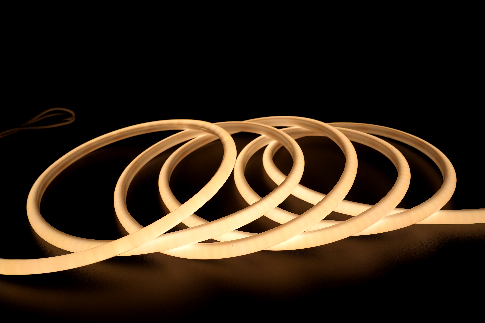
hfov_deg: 65.5
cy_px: 162
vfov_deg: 46.4
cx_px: 242
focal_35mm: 28
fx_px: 377
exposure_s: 1/160
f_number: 8
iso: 50
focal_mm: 28
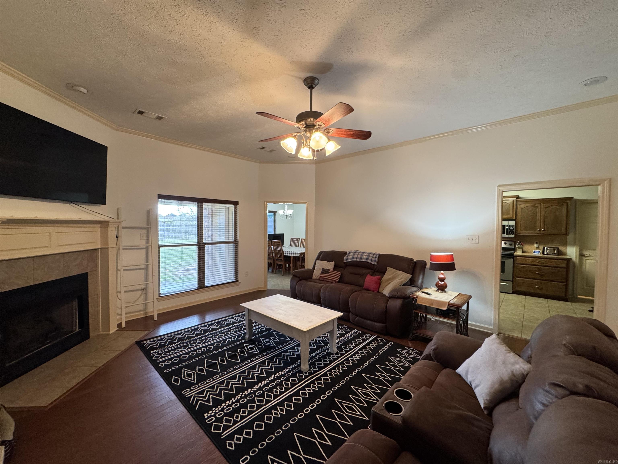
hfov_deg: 102.1
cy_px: 232
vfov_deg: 85.7
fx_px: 250
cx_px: 309
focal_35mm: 14
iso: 320
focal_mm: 2.22
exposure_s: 1/60
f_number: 2.2
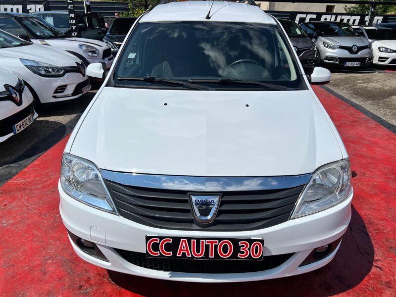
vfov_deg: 53.1
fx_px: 297
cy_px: 148
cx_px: 198
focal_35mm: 26
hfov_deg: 67.3
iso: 50
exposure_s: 1/14286
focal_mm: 5.7
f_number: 1.5
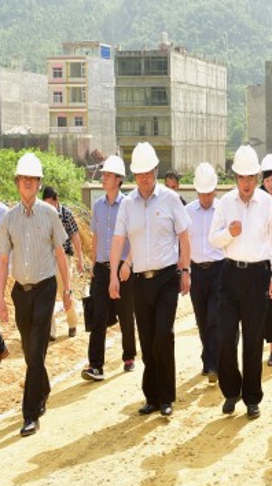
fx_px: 732
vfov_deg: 36.6
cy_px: 271
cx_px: 291
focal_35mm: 57
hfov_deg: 20.2
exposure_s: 1/200
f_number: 7.1
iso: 200
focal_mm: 32
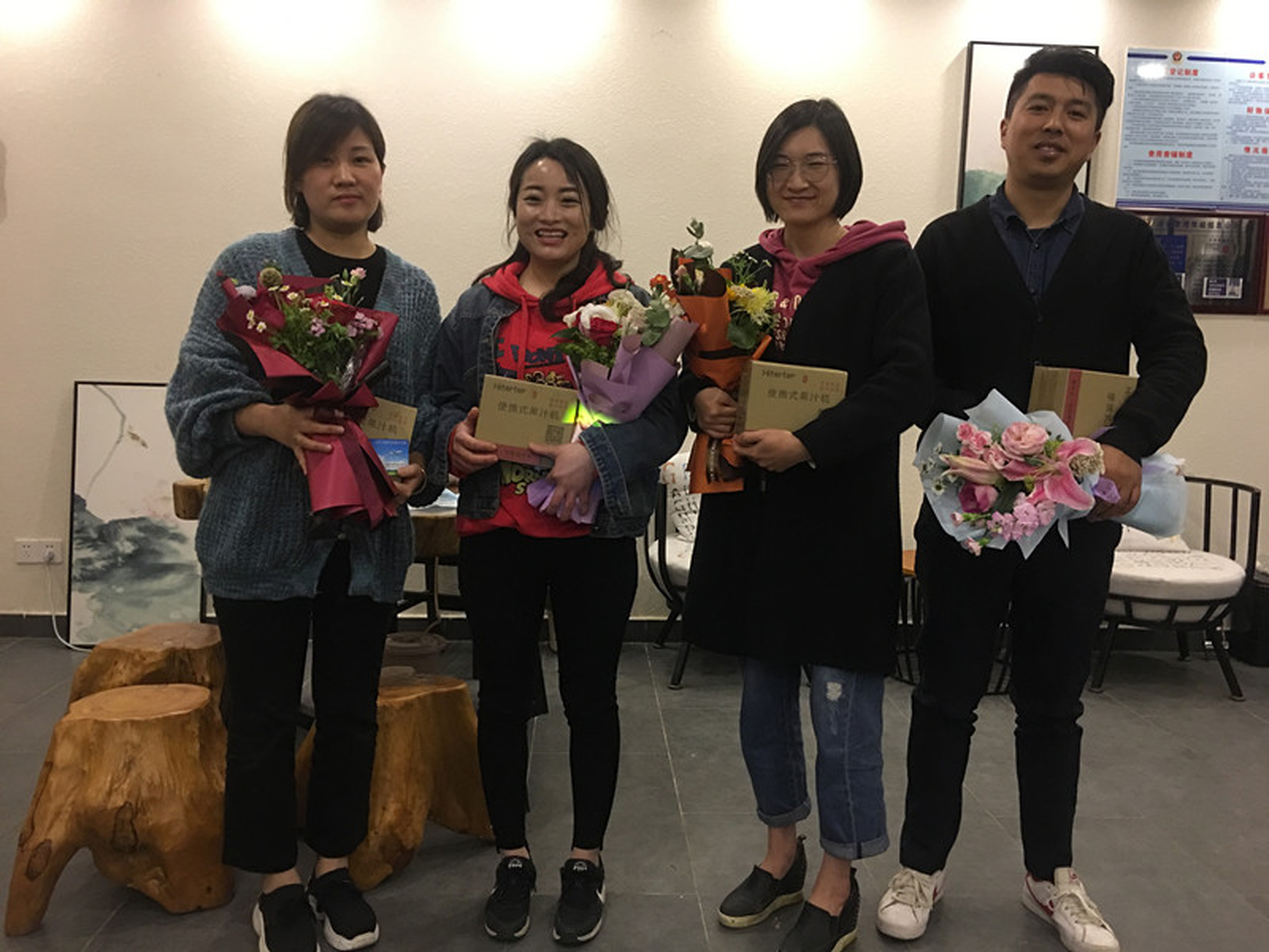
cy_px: 476
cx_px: 634
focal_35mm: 29
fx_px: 1063
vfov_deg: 48.2
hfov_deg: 61.7
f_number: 2.2
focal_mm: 4.15
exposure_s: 1/10
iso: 80
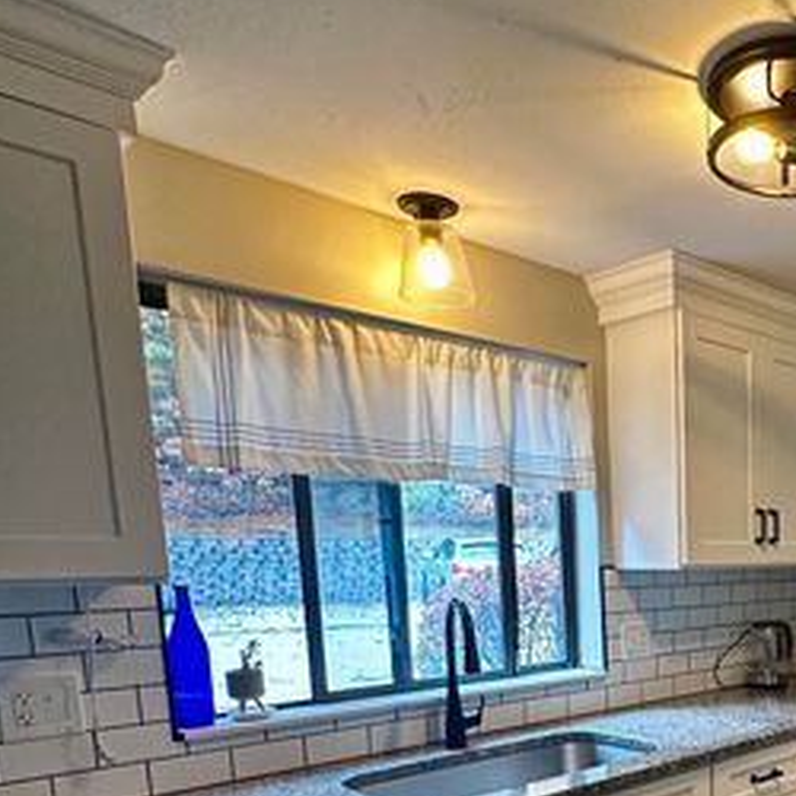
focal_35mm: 33
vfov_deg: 45.9
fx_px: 859
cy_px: 686
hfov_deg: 43.3
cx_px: 780
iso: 250
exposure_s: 1/120
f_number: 2.2
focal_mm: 2.22
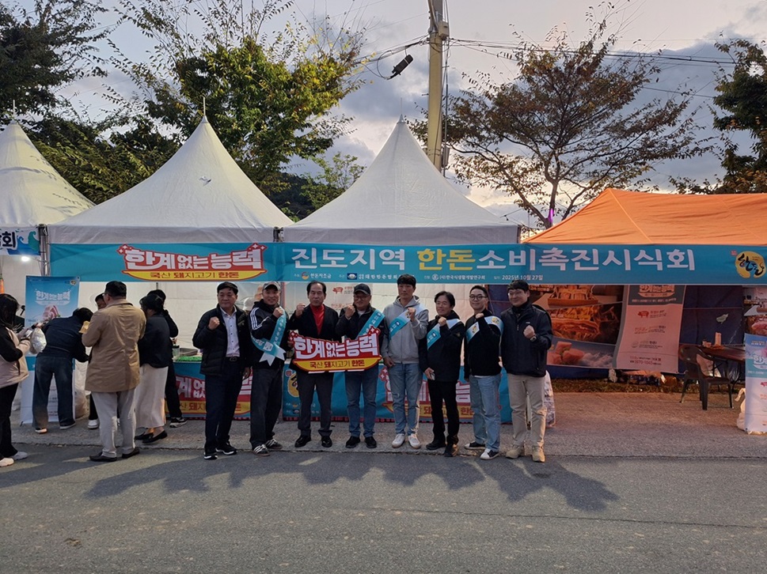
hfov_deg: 73.9
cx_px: 384
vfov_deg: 58.8
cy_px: 287
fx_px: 509
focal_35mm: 23
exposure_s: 1/40
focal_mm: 5.54
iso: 125
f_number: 1.8
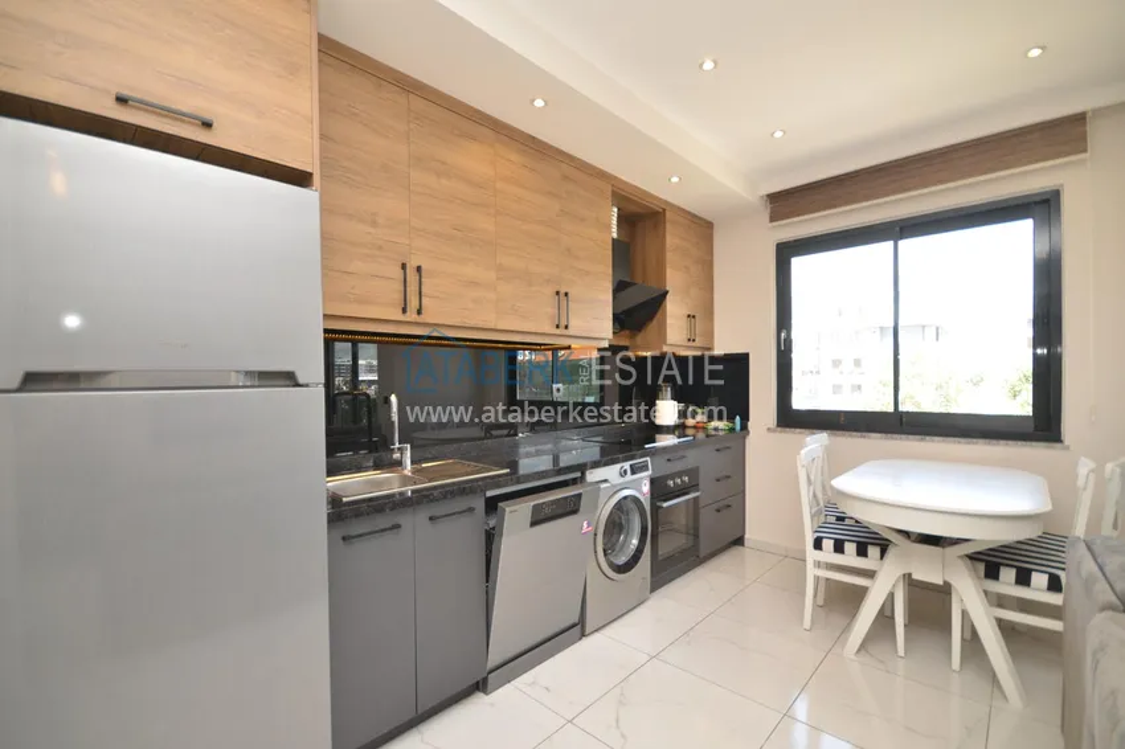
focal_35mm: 15
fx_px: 469
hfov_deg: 100.4
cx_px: 562
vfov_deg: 77.3
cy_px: 374
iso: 220
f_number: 4
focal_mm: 10
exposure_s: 1/60
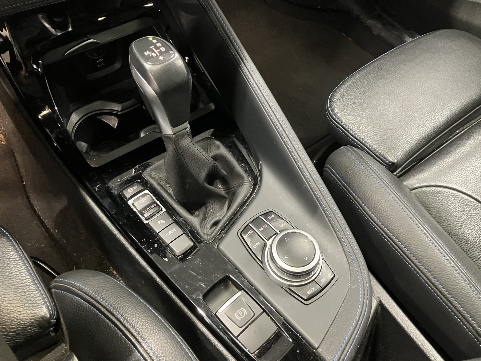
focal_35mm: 28
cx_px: 240
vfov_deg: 49.7
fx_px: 389
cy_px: 180
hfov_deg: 63.4
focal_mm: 3.99
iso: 500
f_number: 1.8
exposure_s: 1/25
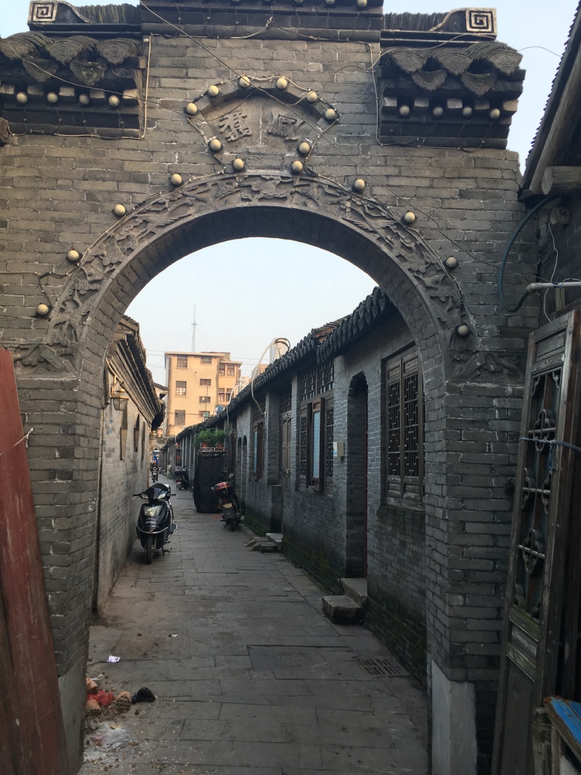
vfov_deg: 61.7
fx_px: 649
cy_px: 388
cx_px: 290
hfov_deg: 48.2
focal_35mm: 29
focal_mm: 4.15
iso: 25
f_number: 2.2
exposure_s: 1/50
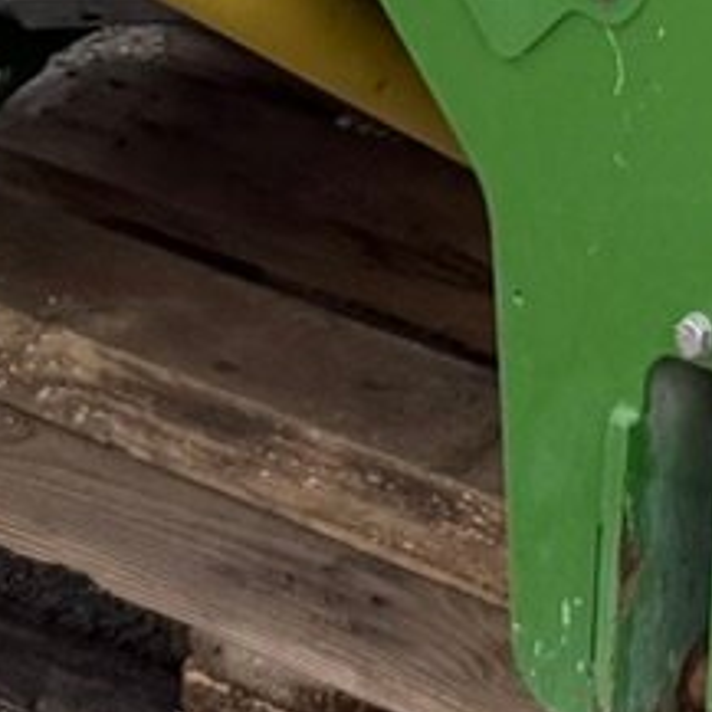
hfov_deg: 8.6
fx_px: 4654
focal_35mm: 200
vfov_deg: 8.1
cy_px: -952
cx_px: 1060
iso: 100
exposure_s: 1/426
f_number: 1.78
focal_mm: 6.76
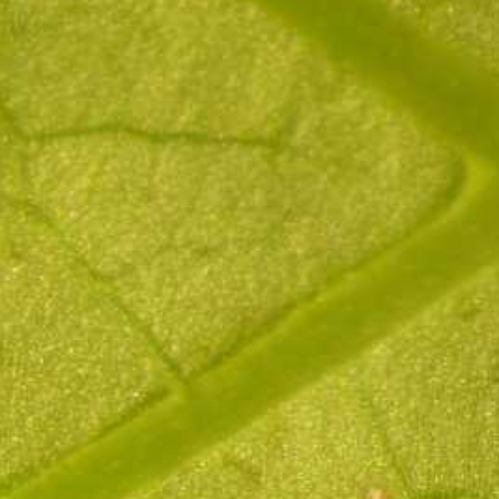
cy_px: -26
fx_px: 5007
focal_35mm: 307
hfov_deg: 5.7
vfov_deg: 5.7
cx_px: -151
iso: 100
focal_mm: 24
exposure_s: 1/6.5
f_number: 4.3
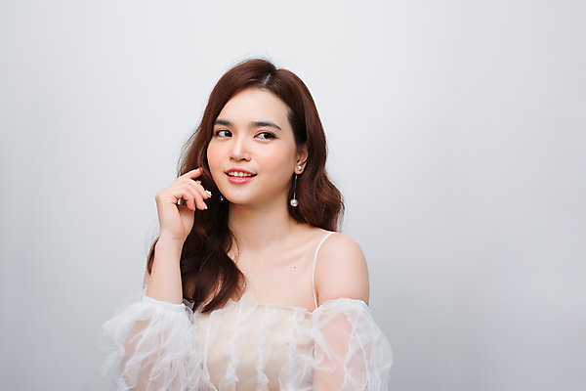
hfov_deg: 39.6
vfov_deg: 27.0
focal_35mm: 50
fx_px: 814
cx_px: 293
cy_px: 196
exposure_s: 1/160
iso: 100
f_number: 2.5
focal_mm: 50
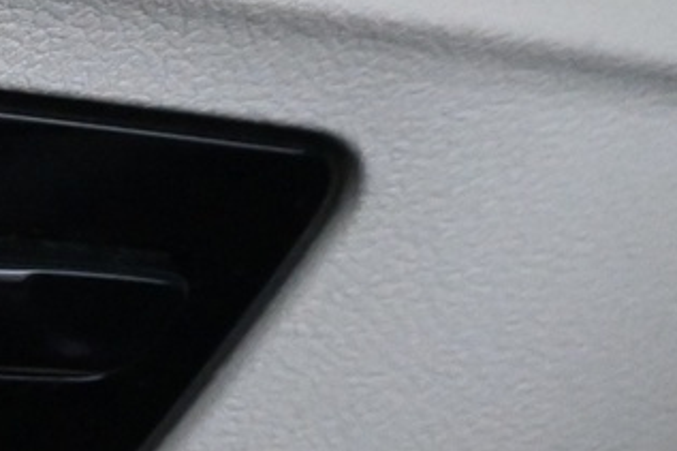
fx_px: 2594
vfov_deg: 9.8
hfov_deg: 12.1
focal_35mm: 138
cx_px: -916
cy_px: 513
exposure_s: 1/60
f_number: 5.6
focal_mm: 18
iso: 5000
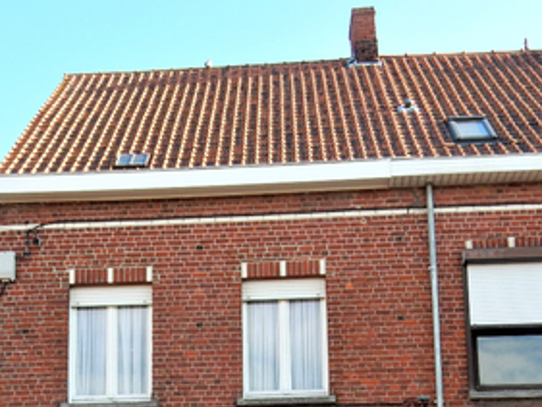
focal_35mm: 64
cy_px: 424
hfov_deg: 30.0
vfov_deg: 21.9
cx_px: 174
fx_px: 1003
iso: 125
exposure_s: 1/200
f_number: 4
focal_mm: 5.4
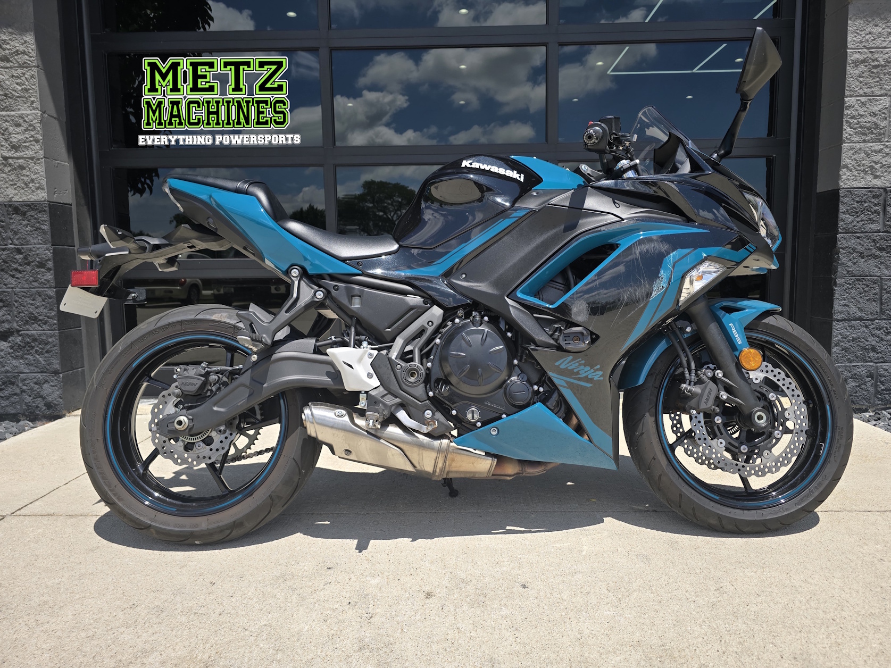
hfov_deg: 73.9
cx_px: 446
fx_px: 592
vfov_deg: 58.9
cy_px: 334
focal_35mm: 23
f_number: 1.7
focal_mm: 6.3
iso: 12
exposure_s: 1/626
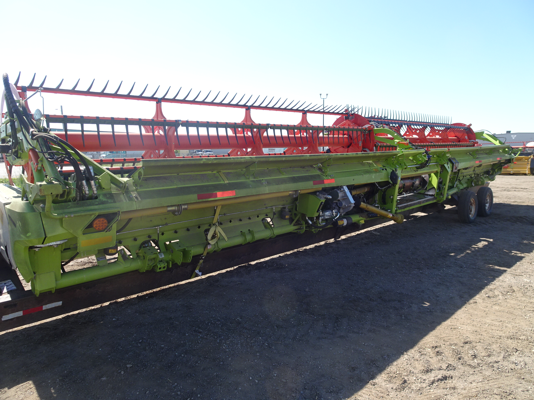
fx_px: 370
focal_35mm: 24
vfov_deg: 56.8
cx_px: 267
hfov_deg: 71.6
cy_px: 200
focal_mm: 4.1
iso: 80
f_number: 3.5
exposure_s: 1/320
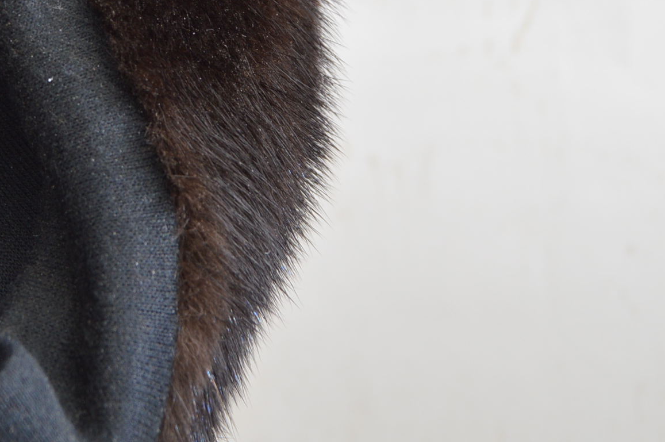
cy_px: 89
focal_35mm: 117
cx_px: -13
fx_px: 2159
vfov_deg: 11.6
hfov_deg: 17.1
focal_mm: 30
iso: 200
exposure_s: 1/200
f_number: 5
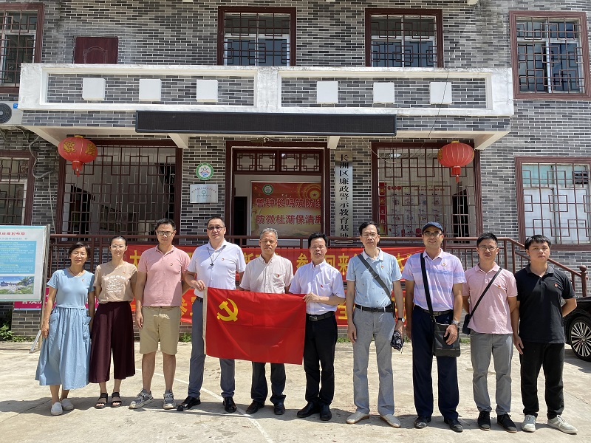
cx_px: 296
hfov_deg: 67.3
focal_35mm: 26
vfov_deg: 53.1
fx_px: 444
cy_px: 222
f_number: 1.8
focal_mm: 4.25
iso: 32
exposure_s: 1/1701
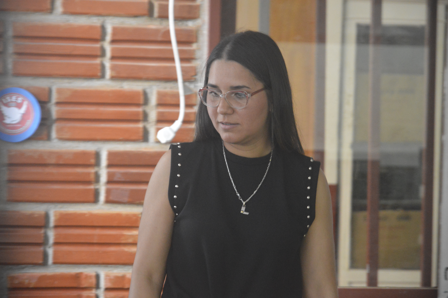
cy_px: 149
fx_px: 1828
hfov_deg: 14.0
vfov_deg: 9.3
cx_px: 224
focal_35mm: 147
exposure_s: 1/25
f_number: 5.6
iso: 3200
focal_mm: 98
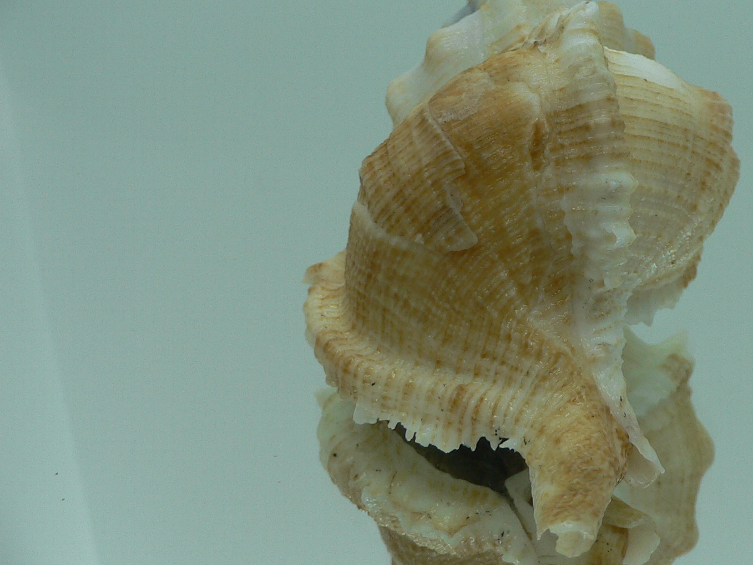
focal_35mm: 52
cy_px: 256
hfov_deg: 36.1
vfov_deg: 28.0
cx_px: 554
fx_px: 1131
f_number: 2.8
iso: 80
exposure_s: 1/80
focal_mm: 4.6
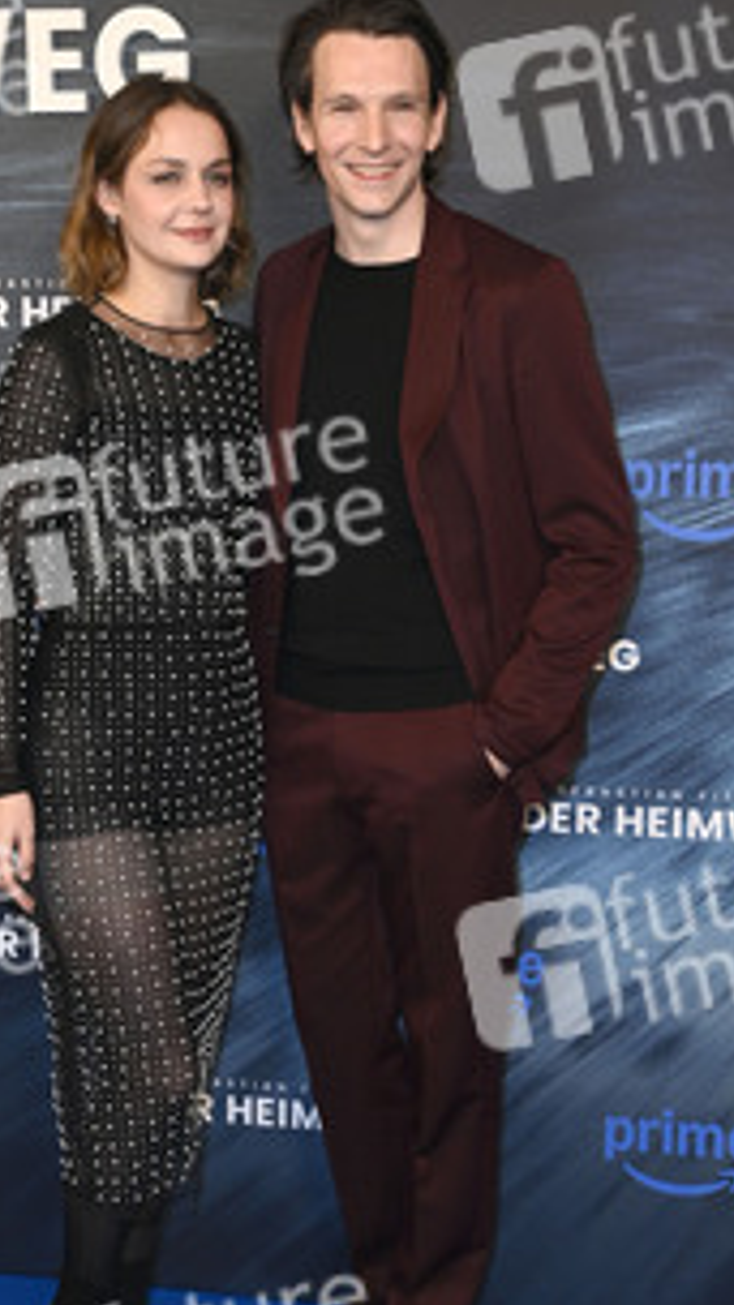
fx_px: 2284
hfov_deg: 18.2
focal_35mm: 66
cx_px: 288
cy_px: 734
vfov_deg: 31.9
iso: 1600
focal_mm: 48
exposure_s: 1/250
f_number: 6.3
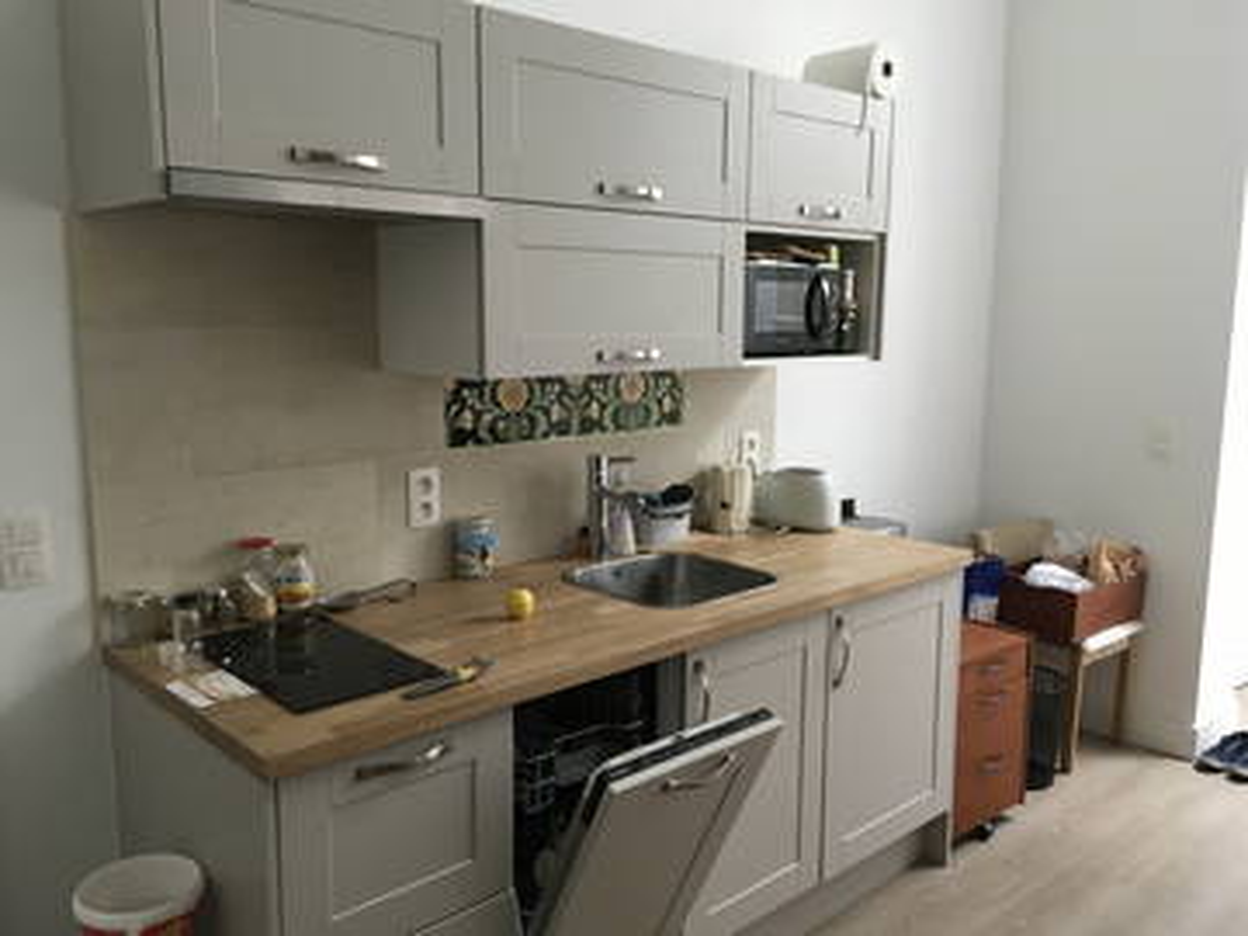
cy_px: 468
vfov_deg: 48.2
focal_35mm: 29
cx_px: 624
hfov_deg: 61.7
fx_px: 1046
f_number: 2.2
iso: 80
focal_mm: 4.15
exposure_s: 1/33
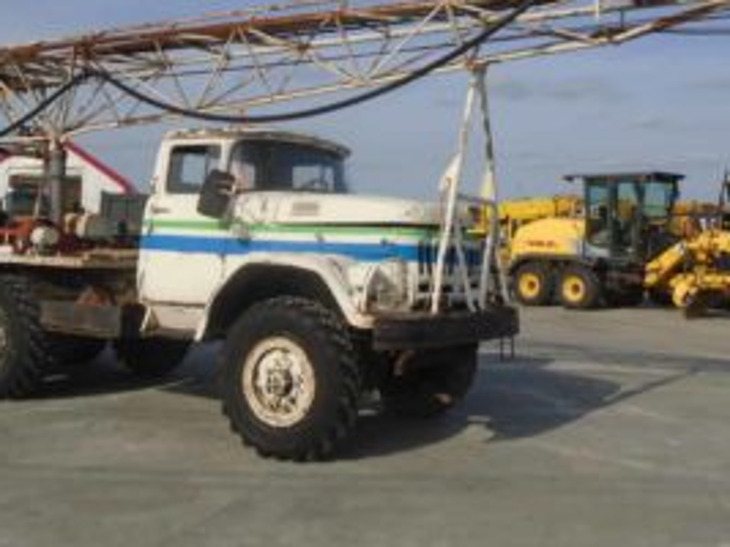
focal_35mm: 39
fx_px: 822
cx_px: 358
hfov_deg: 47.9
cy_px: 148
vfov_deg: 36.1
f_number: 8
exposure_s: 1/320
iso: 100
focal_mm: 4.6
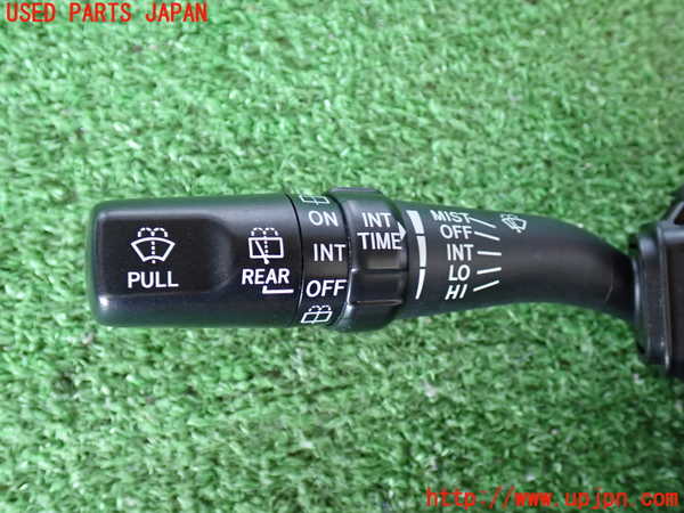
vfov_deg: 37.7
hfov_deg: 49.0
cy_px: 256
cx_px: 342
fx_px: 751
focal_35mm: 38
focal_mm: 6.83
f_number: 2.7
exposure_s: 1/40
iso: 500
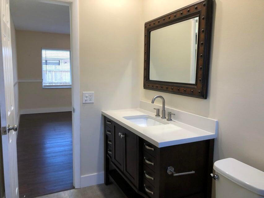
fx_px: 214
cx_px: 132
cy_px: 99
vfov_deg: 49.8
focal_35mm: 28
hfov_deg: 63.4
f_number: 1.8
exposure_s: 1/30
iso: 40
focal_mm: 3.99
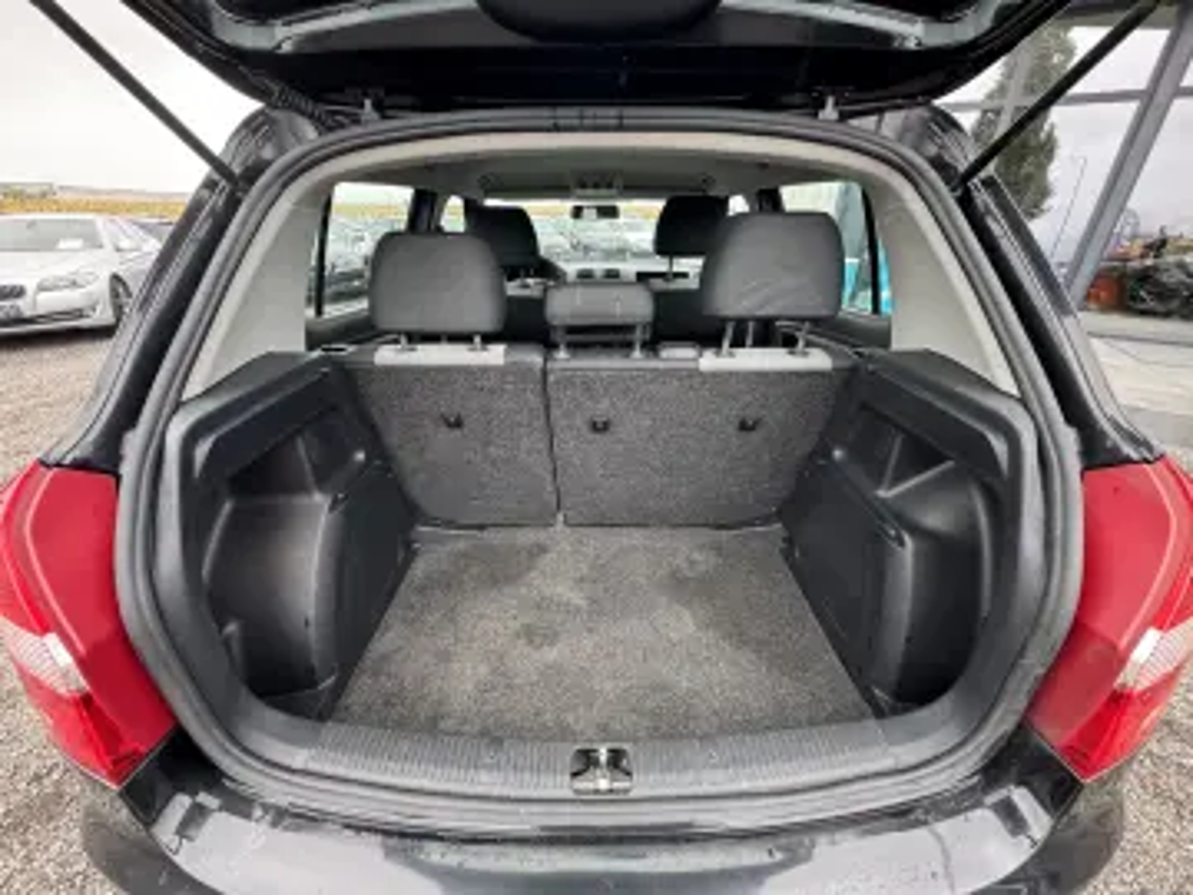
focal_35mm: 14
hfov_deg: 102.1
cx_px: 596
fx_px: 482
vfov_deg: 85.7
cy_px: 448
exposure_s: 1/81
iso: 320
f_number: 2.2
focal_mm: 2.22
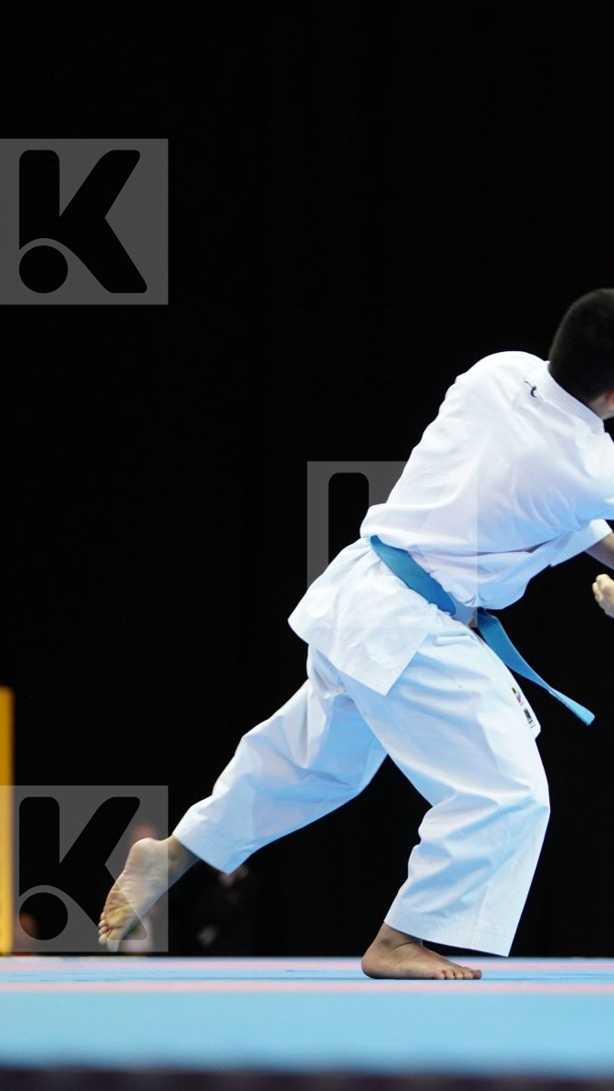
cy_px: 545
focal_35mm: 186
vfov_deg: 11.6
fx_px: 5382
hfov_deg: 6.5
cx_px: 702
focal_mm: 118
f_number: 2.8
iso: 2500
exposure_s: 1/500
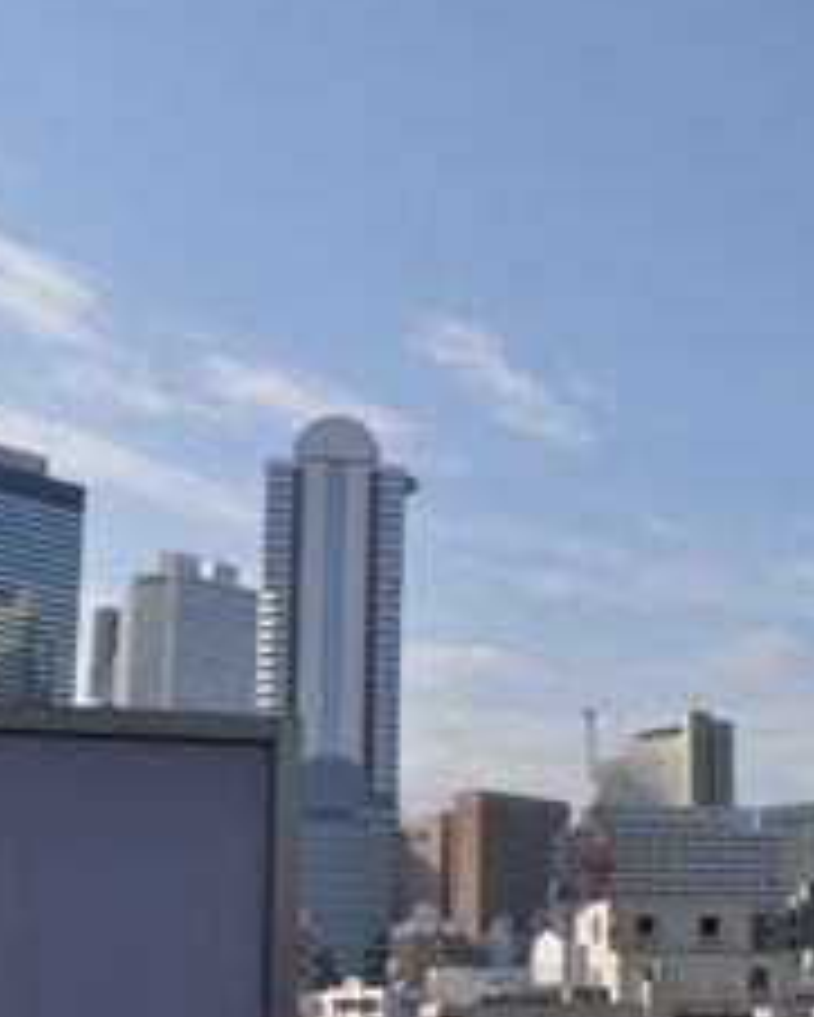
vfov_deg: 33.1
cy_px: 720
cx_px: 589
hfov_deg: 26.9
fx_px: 1685
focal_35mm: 56
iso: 400
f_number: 13
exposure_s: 1/640
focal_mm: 18
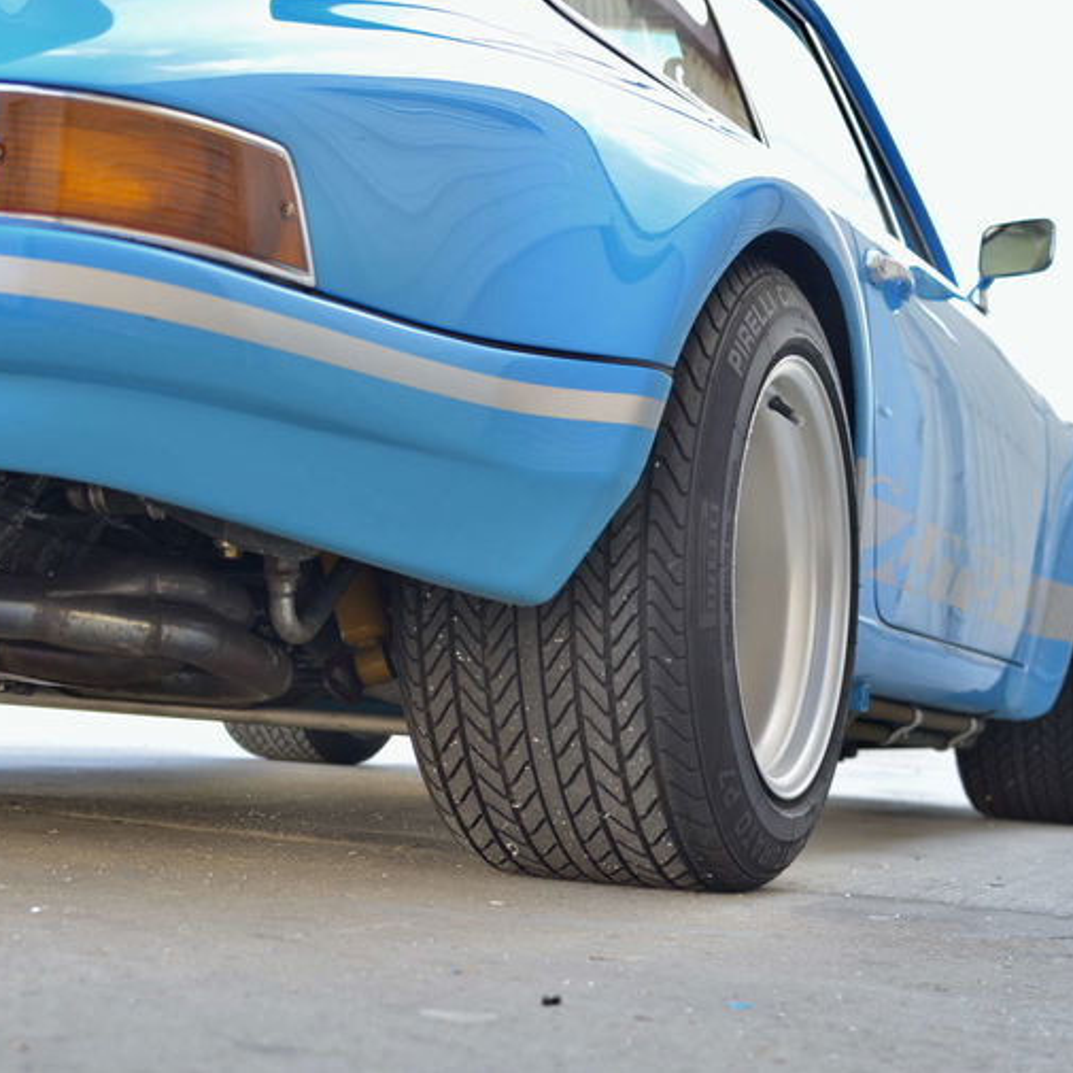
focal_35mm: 68
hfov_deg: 25.3
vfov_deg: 25.5
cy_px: 535
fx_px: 2372
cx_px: 348
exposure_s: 1/125
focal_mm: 35
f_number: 4.5
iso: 200
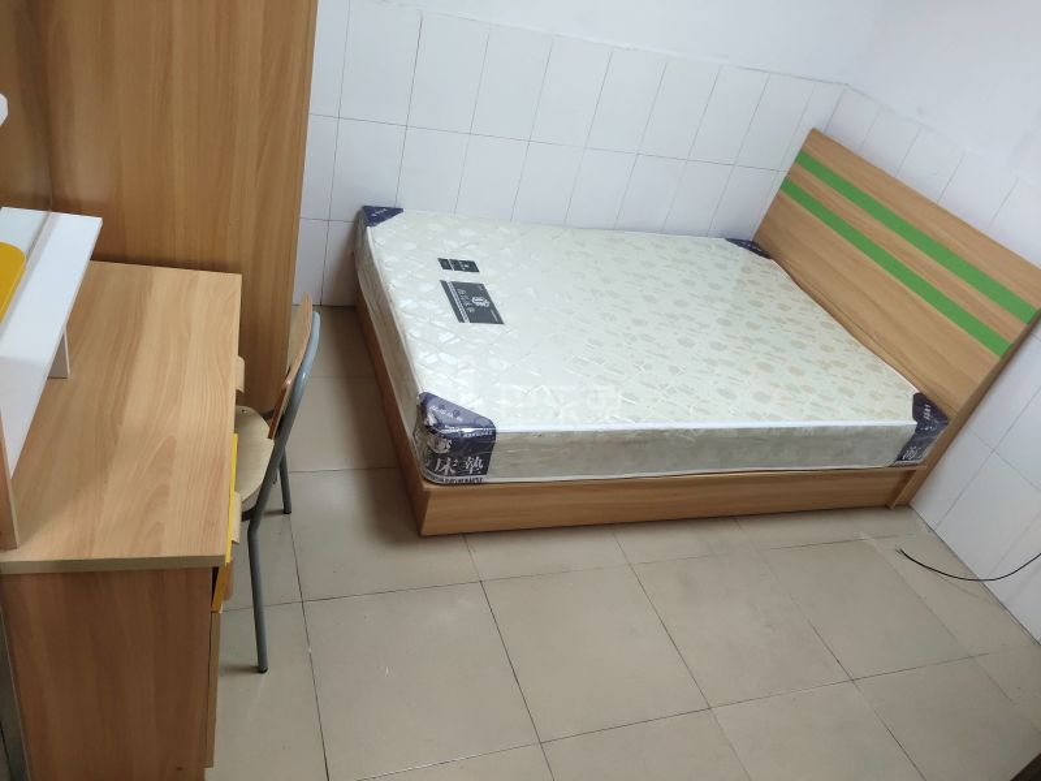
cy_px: 390
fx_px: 902
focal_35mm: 30
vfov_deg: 46.8
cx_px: 520
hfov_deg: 60.0
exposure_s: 1/100
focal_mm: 4.35
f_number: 1.8
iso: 184
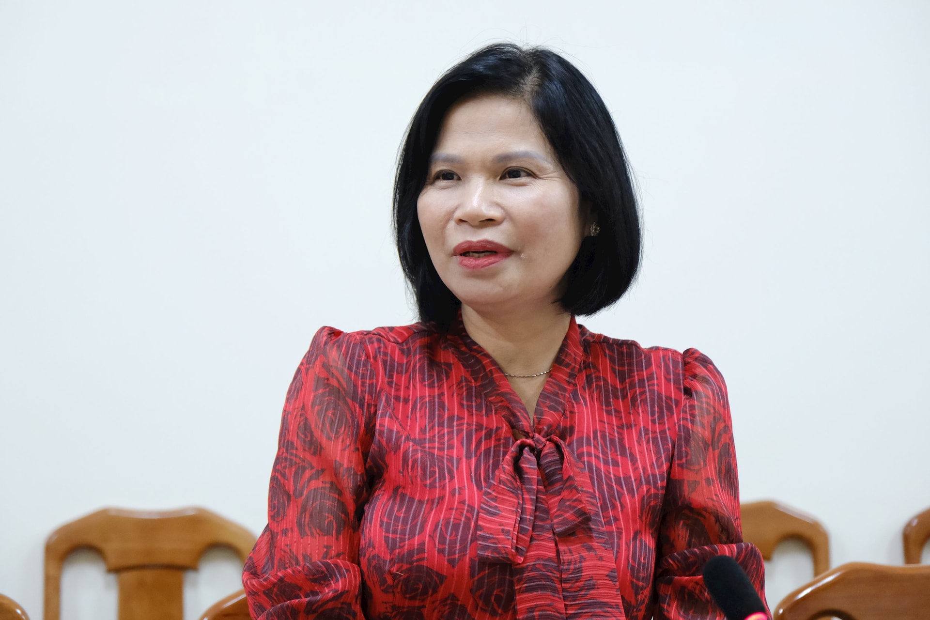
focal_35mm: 101
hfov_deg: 20.2
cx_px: 465
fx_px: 2609
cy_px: 310
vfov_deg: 13.6
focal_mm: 67.5
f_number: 4
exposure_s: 1/80
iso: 3200
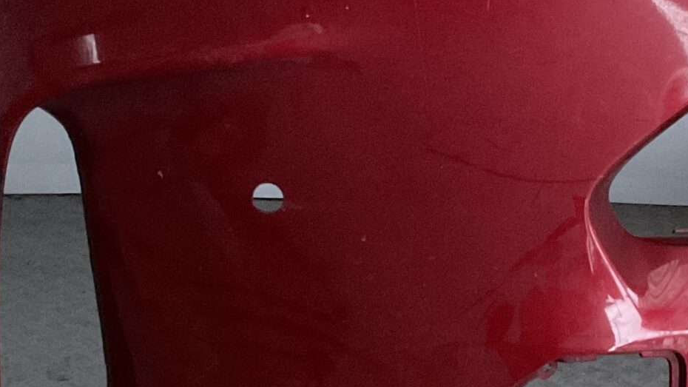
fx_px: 1587
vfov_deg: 13.9
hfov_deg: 24.0
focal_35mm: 87
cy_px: 271
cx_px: 579
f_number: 1.8
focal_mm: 3
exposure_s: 1/20
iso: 500
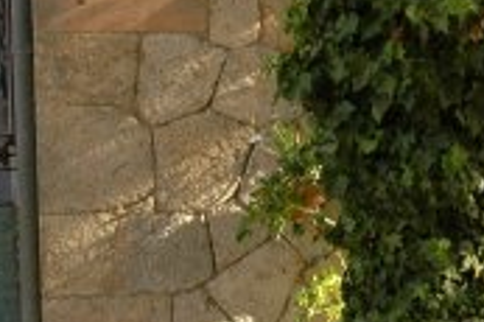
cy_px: 188
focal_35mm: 181
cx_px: 674
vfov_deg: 7.6
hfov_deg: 11.0
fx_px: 2432
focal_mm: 29
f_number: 5.6
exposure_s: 1/100
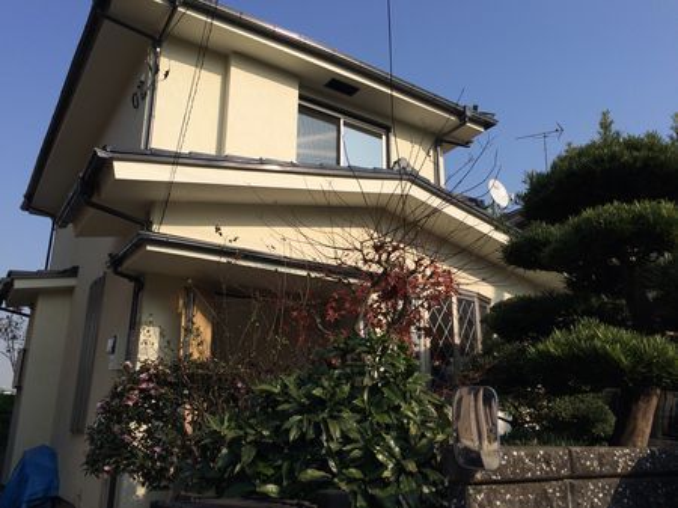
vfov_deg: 48.2
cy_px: 254
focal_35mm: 29
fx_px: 568
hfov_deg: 61.7
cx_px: 339
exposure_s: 1/2283
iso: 32
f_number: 2.2
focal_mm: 4.15
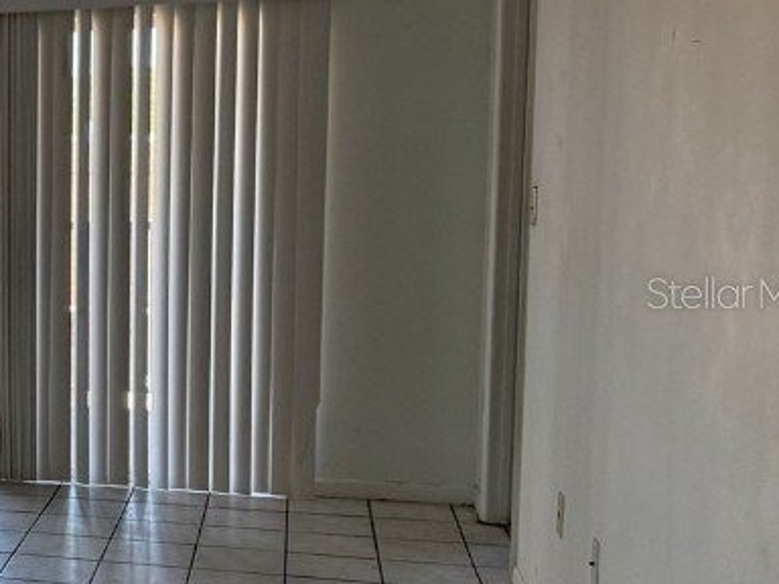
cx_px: -201
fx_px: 1440
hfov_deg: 26.3
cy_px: 292
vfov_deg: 22.9
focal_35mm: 64
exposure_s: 1/238
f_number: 1.78
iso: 200
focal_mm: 6.76
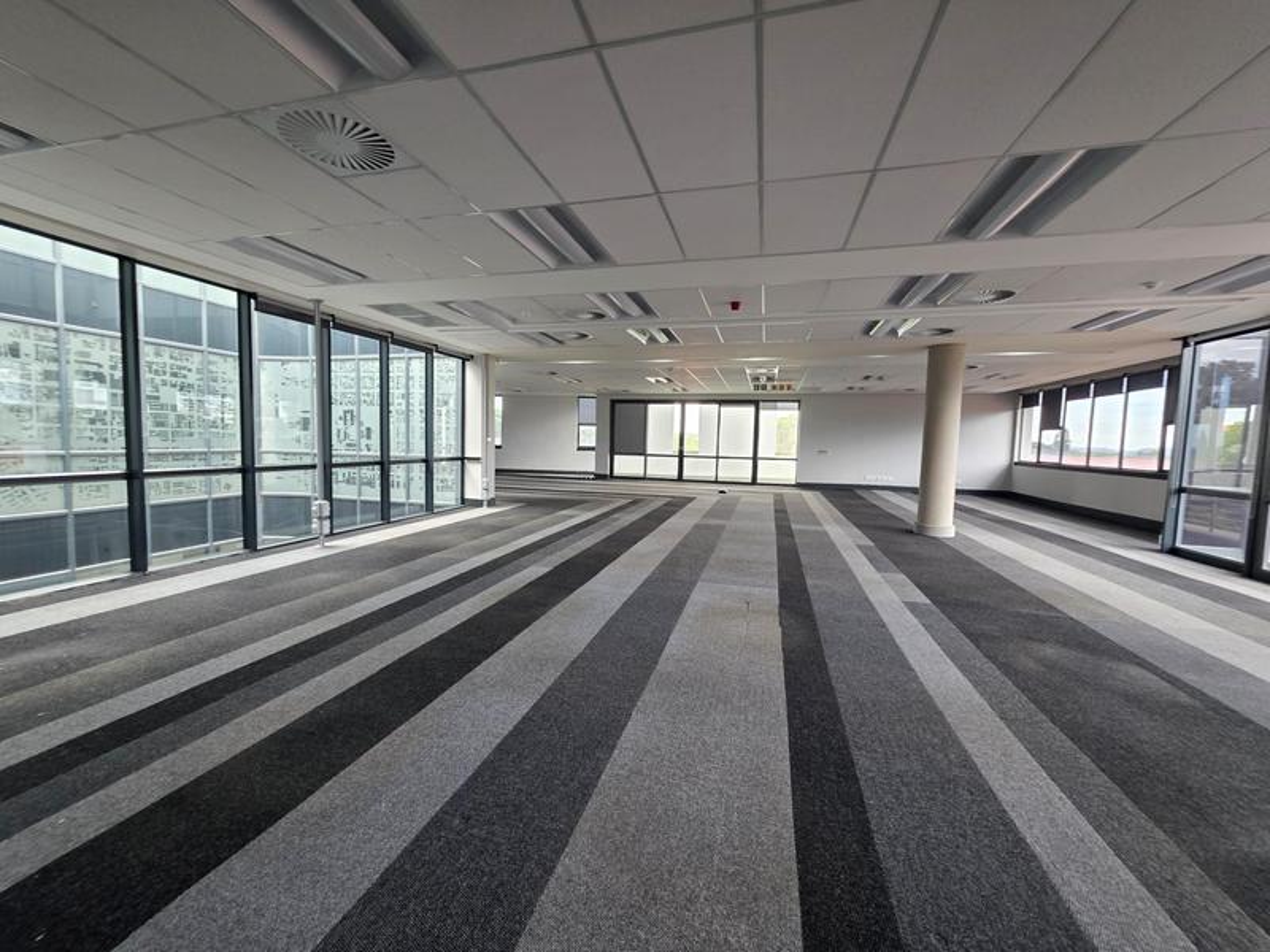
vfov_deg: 89.9
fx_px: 477
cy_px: 476
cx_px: 635
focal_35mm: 13
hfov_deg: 106.2
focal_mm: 2.2
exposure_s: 1/100
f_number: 1.9
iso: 160
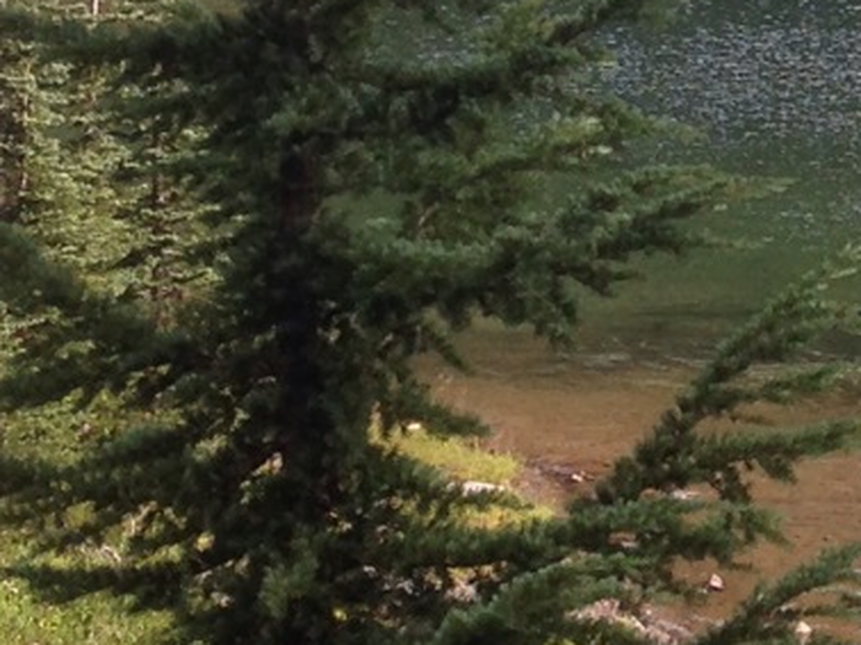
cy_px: -538
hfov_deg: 10.5
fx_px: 4449
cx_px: 1492
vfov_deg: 8.0
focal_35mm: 179
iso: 50
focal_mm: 4.12
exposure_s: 1/311
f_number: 2.4
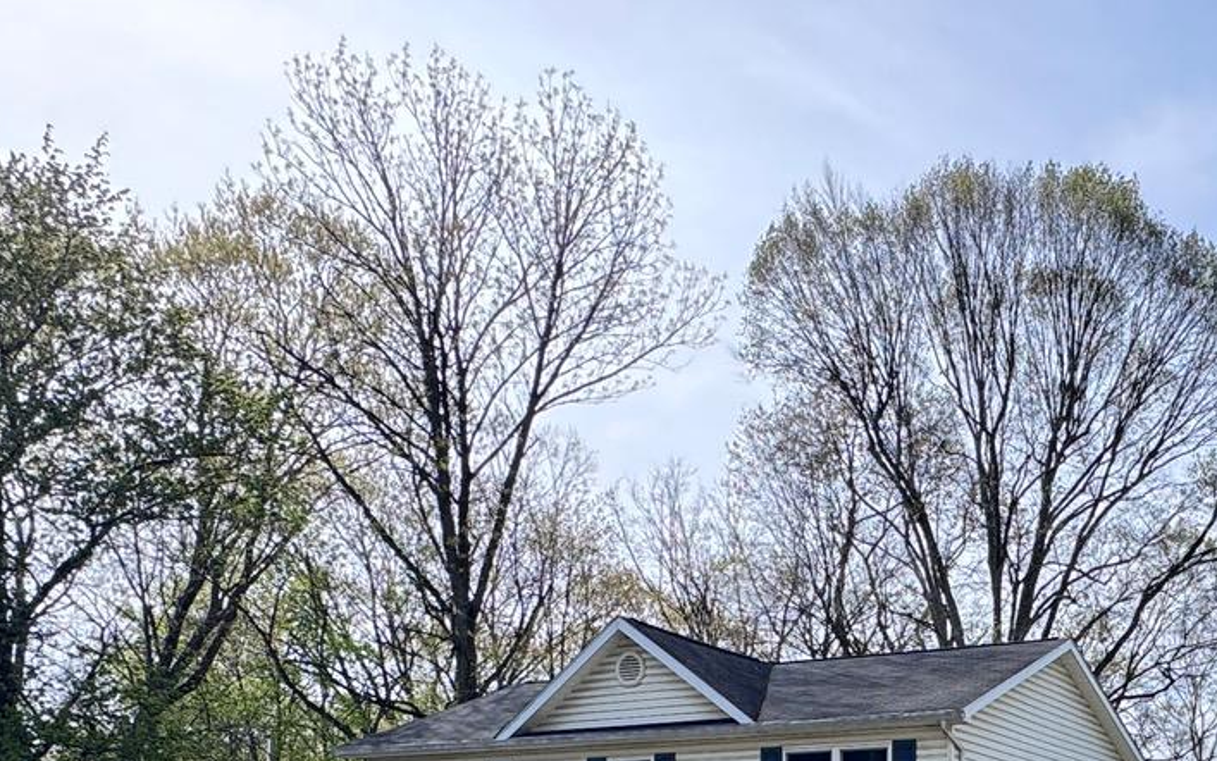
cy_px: 959
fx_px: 1426
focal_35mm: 43
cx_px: 1033
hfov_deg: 43.3
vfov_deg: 26.0
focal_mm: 2.22
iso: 40
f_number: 2.2
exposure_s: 1/438
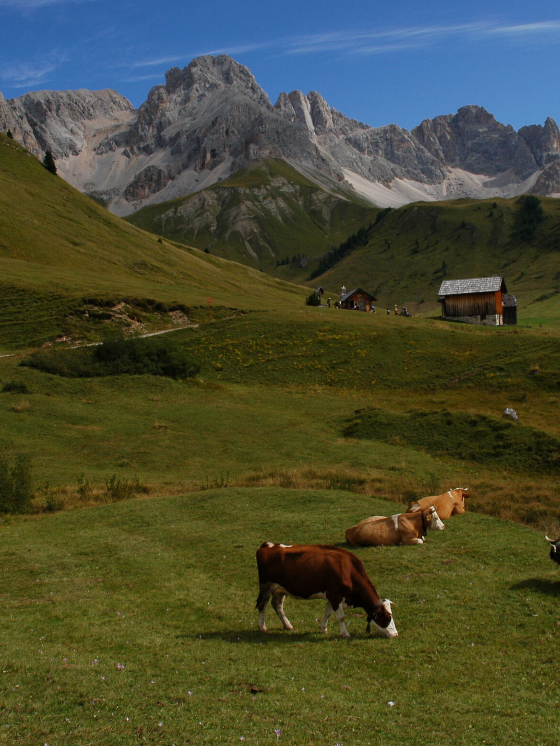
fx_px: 863
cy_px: 370
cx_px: 337
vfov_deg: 46.8
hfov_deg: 35.8
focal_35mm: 40
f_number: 10
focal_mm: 18
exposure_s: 1/350
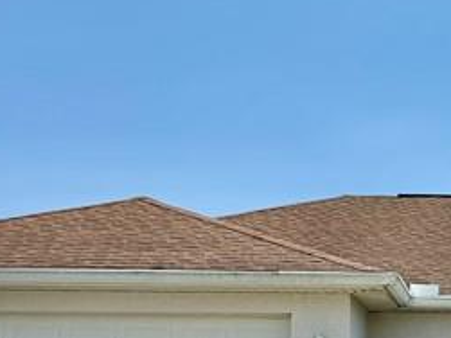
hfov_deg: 19.2
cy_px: 322
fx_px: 1276
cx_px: 498
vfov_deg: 14.9
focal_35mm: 98
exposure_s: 1/6711
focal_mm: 6.76
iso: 80
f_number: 1.78
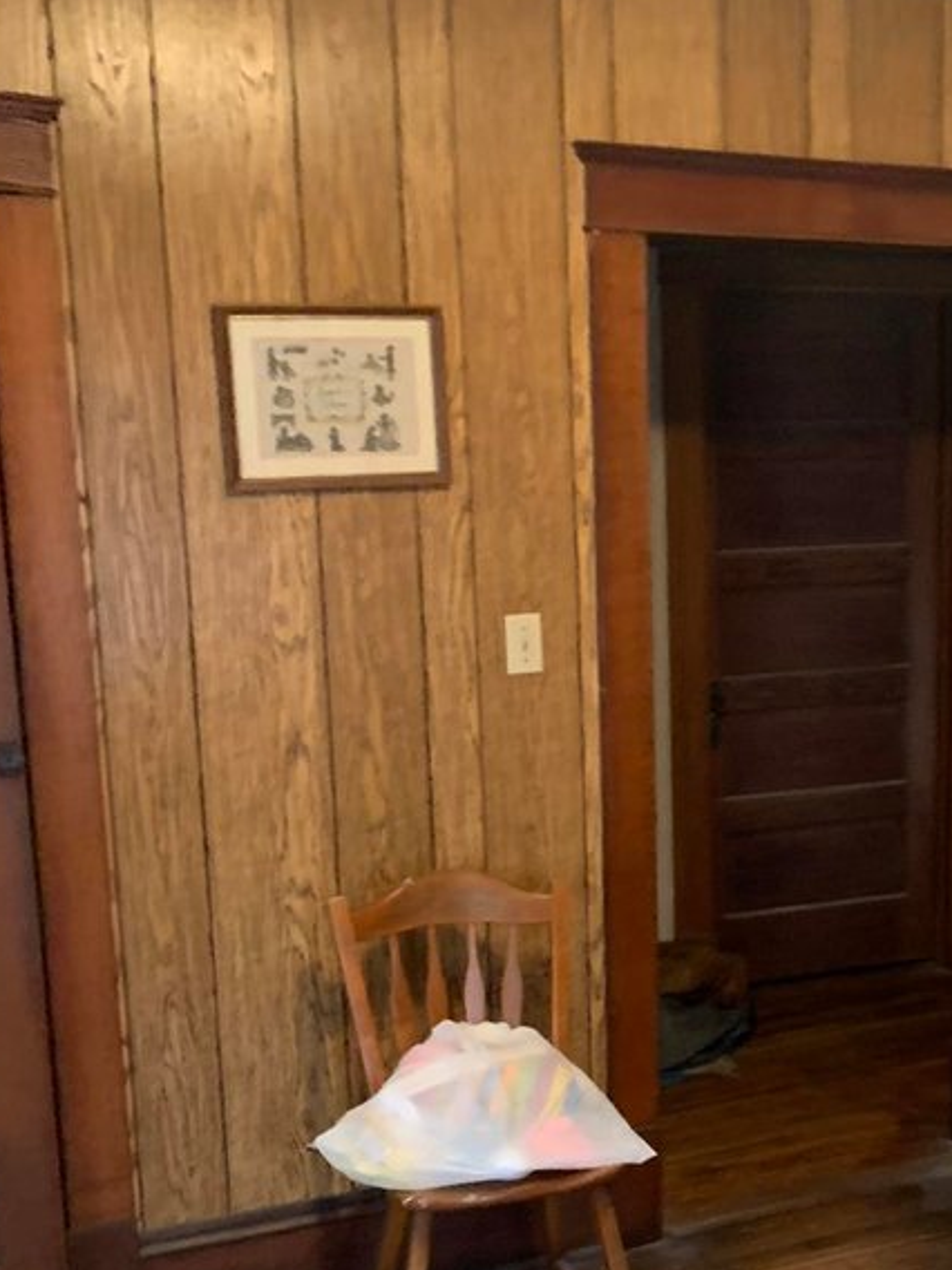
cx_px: 850
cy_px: 797
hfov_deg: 27.1
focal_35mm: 52
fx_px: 1907
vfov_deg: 36.6
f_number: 1.8
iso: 400
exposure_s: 1/30
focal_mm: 4.25
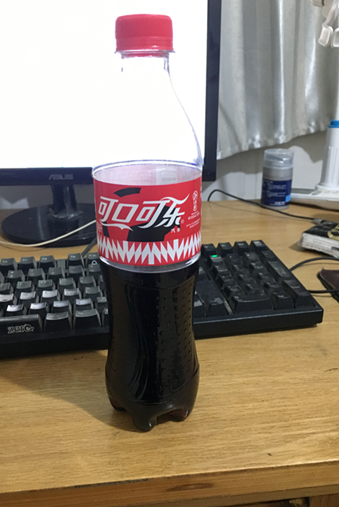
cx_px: 165
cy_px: 251
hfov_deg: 41.1
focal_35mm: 32
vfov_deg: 58.7
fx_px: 452
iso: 200
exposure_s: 1/17
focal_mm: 4.15
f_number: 2.2
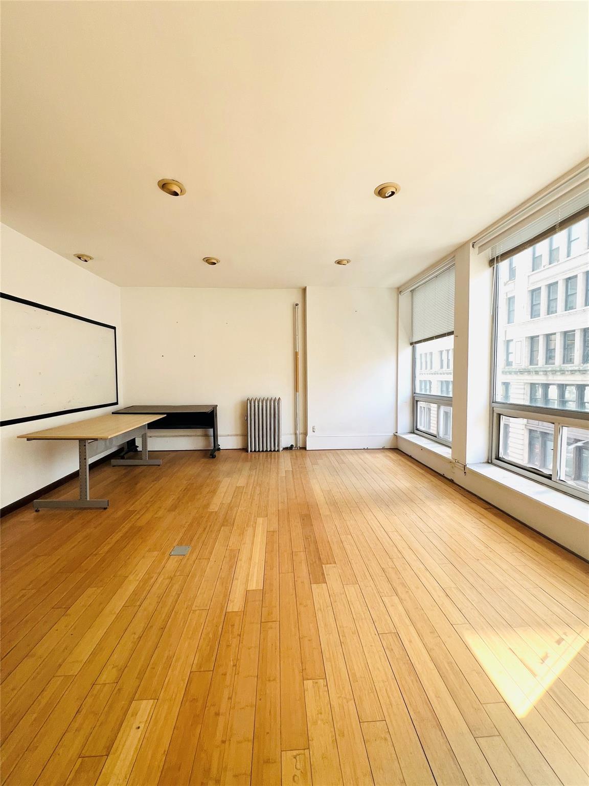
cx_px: 294
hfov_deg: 89.9
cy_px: 393
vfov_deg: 106.2
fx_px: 295
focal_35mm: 13
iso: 50
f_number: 1.8
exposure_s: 1/99
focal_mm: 1.57
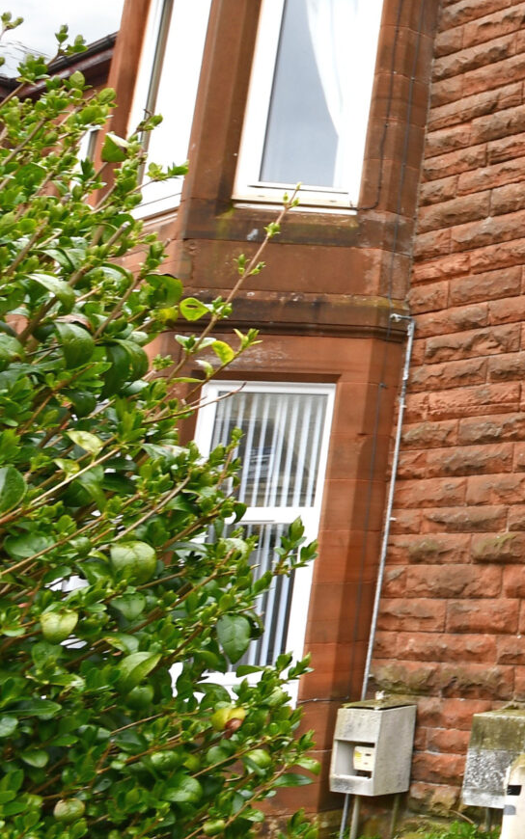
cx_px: 1035
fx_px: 1030
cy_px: 321
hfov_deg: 18.8
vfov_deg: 44.0
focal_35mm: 45
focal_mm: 10
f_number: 9
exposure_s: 1/20
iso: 100
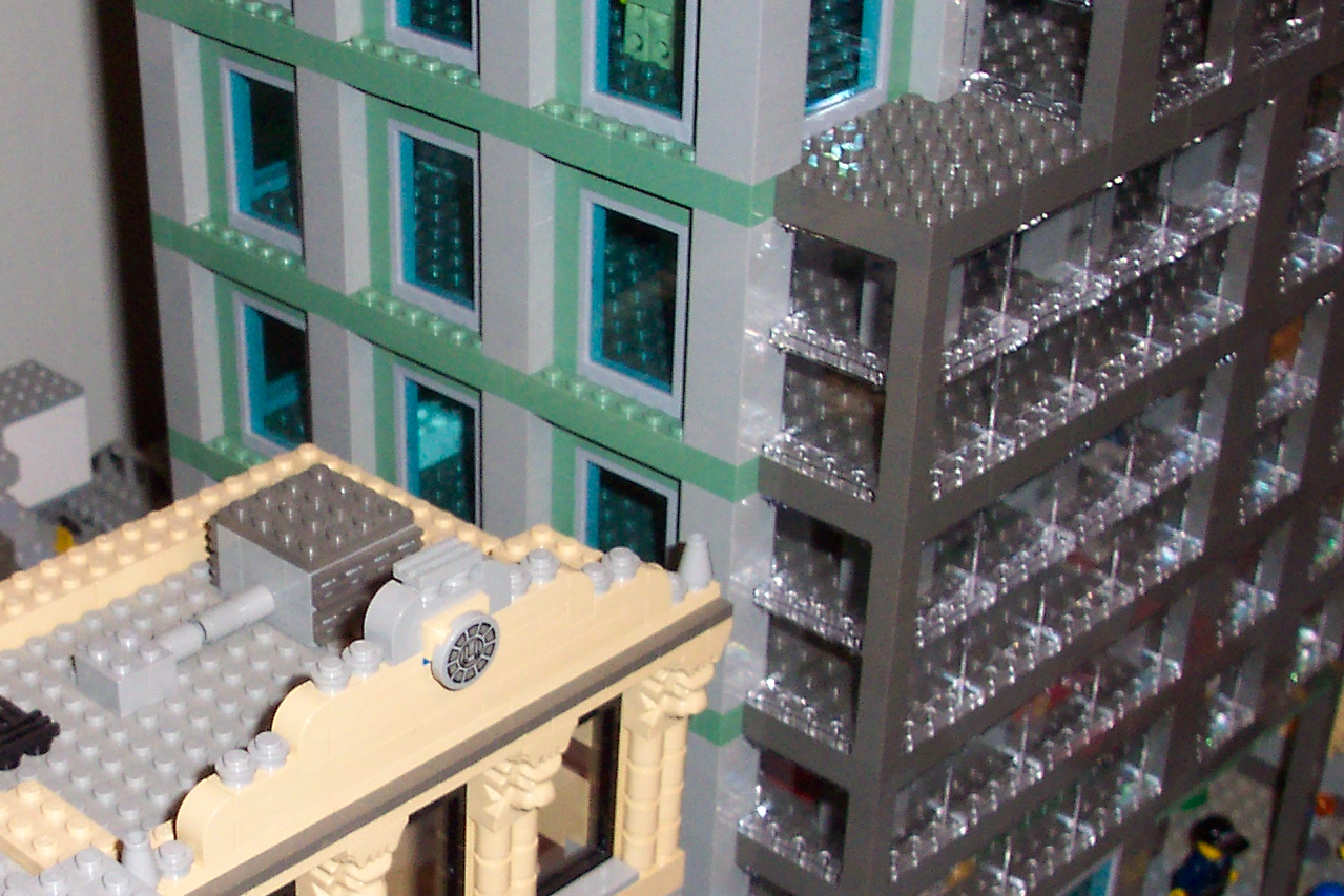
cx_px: 200
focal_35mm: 67
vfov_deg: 20.1
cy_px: 689
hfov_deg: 29.1
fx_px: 2501
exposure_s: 1/30
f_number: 2.8
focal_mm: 7.5
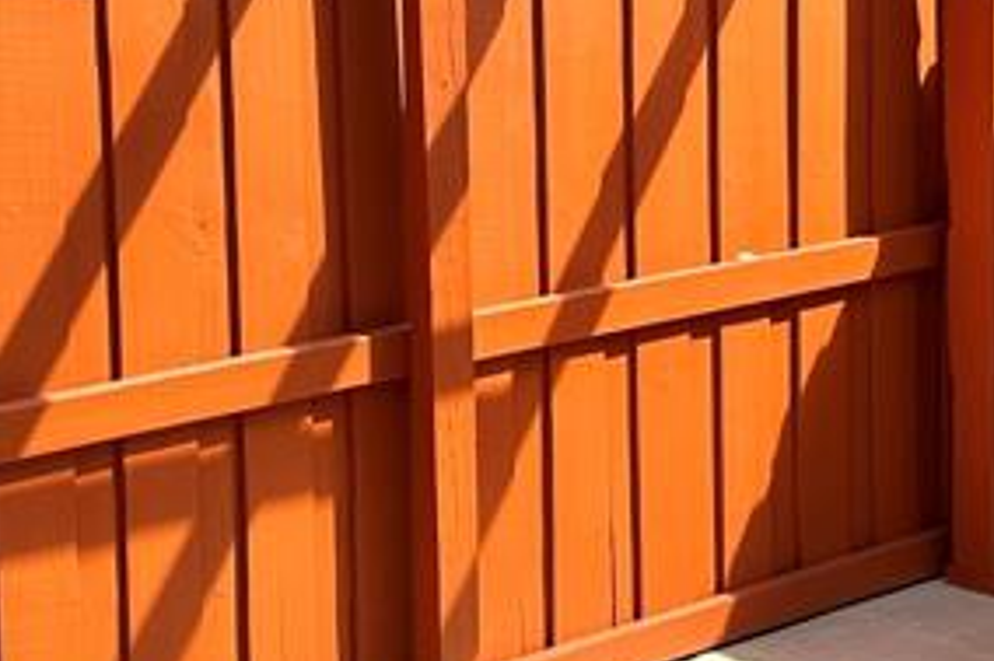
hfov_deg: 22.6
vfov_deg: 15.1
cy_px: 150
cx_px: 612
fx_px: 2483
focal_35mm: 90
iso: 80
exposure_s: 1/2809
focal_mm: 6.86
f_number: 1.78
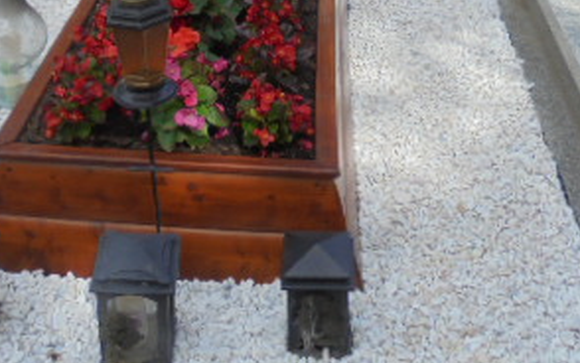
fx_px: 949
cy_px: -79
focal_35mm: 60
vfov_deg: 20.2
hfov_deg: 33.9
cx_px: 253
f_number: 3.5
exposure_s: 1/640
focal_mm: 4.6
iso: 100
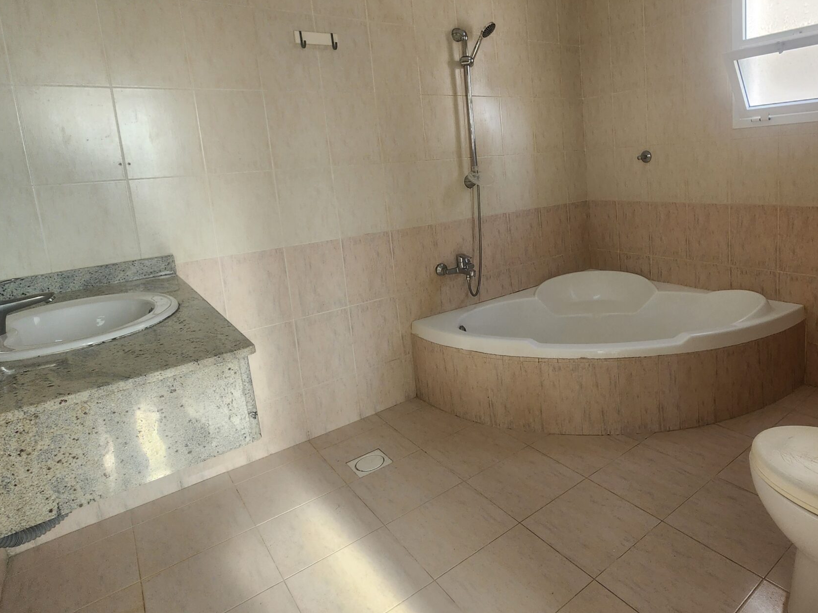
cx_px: 530
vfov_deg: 64.8
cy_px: 223
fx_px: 473
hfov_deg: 79.6
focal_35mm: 20
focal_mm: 2.2
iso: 64
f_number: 2.2
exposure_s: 1/50
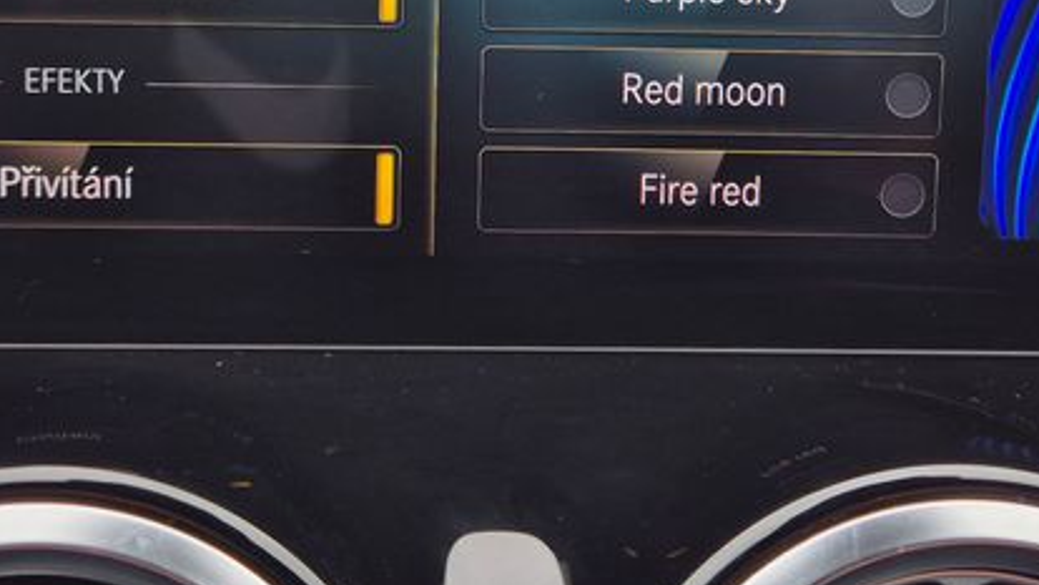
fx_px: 1708
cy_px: -65
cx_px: 535
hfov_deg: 33.8
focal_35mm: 62
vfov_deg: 18.6
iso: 32
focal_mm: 5.4
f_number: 1.8
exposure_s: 1/448
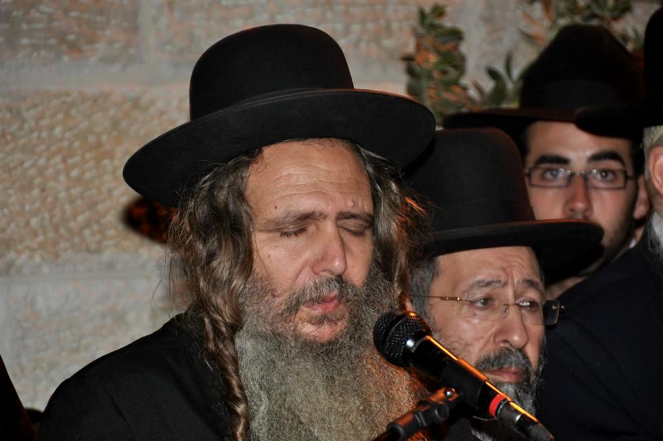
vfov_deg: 5.4
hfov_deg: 8.1
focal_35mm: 255
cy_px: 220
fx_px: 4690
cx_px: 332
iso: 800
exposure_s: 1/60
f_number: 5.6
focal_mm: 170
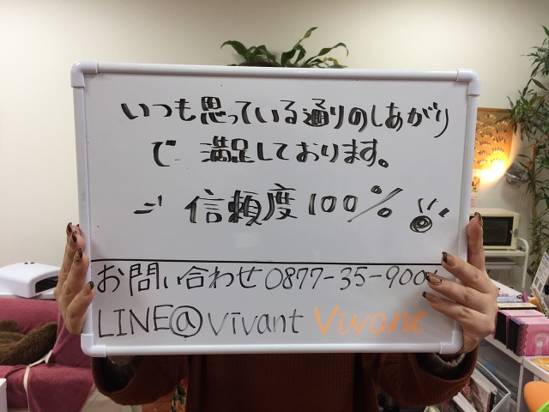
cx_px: 274
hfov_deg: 61.7
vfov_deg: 48.2
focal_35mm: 29
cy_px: 206
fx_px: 460
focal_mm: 4.15
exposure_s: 1/60
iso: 40
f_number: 2.2
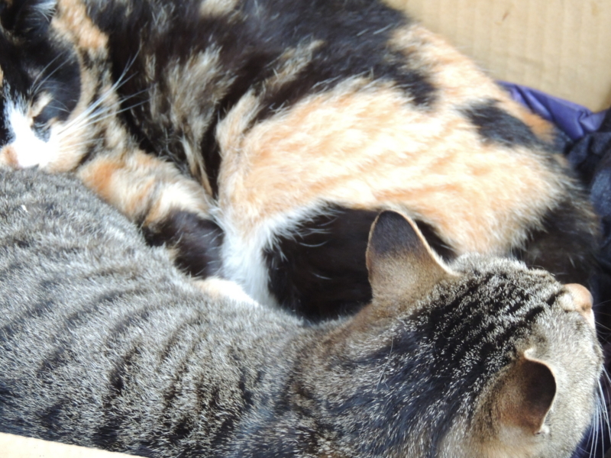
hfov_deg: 10.7
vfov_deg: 8.0
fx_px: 3265
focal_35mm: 185
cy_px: 229
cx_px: 306
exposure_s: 1/15
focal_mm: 33
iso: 800
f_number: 4.6
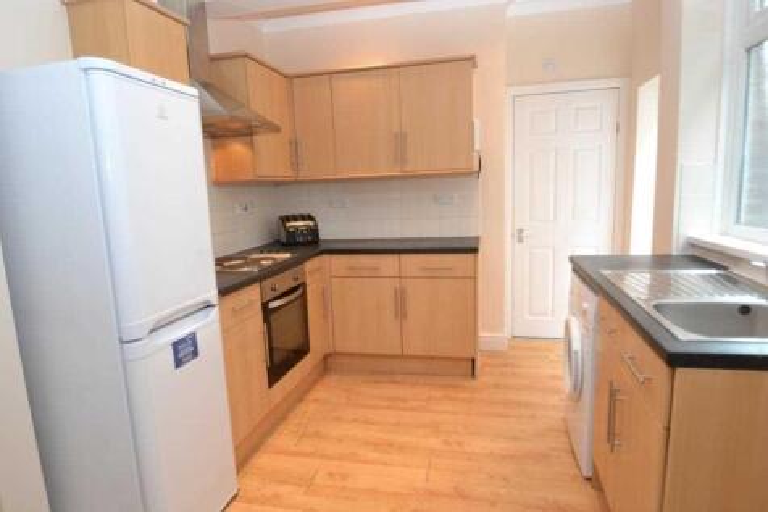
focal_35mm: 21
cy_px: 256
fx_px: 448
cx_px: 384
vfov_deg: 59.5
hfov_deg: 81.2
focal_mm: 14
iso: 560
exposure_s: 1/60
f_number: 3.8
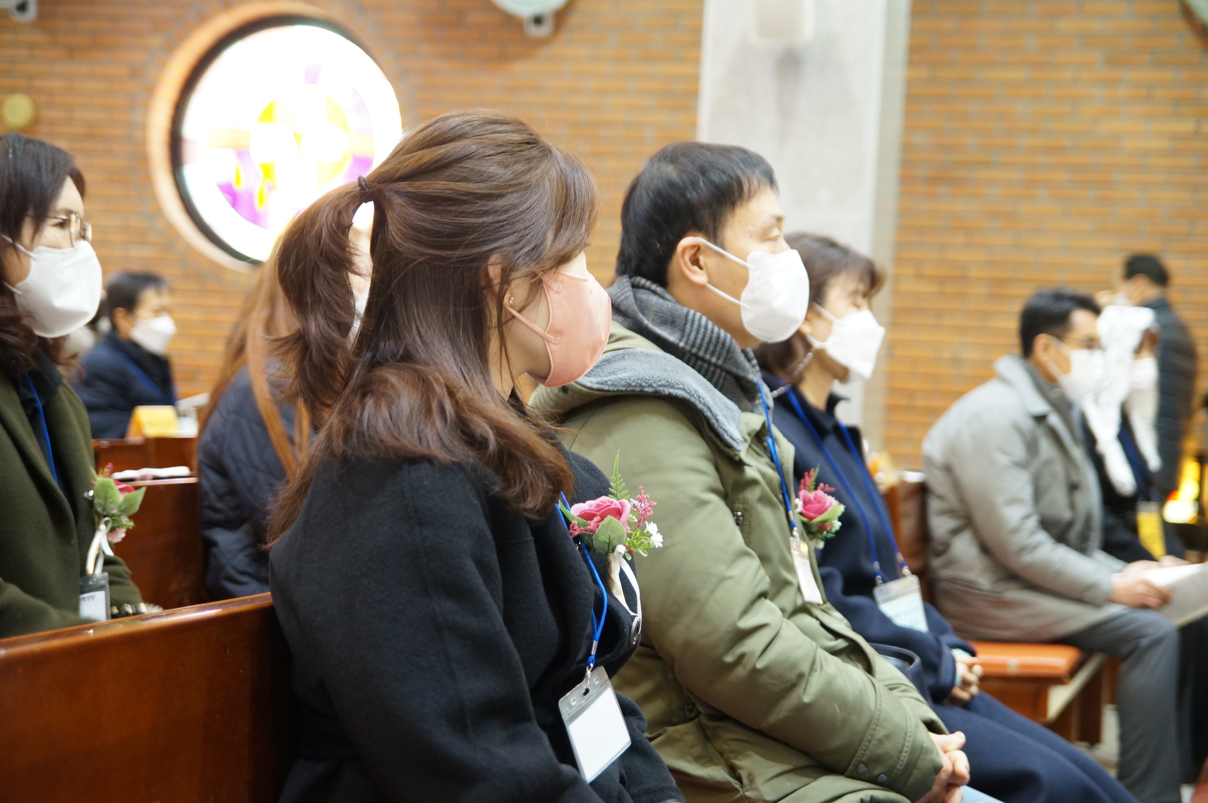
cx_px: 604
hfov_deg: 27.0
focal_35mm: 75
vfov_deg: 18.1
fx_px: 2514
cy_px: 402
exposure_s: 1/40
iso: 800
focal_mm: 50
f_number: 2.8
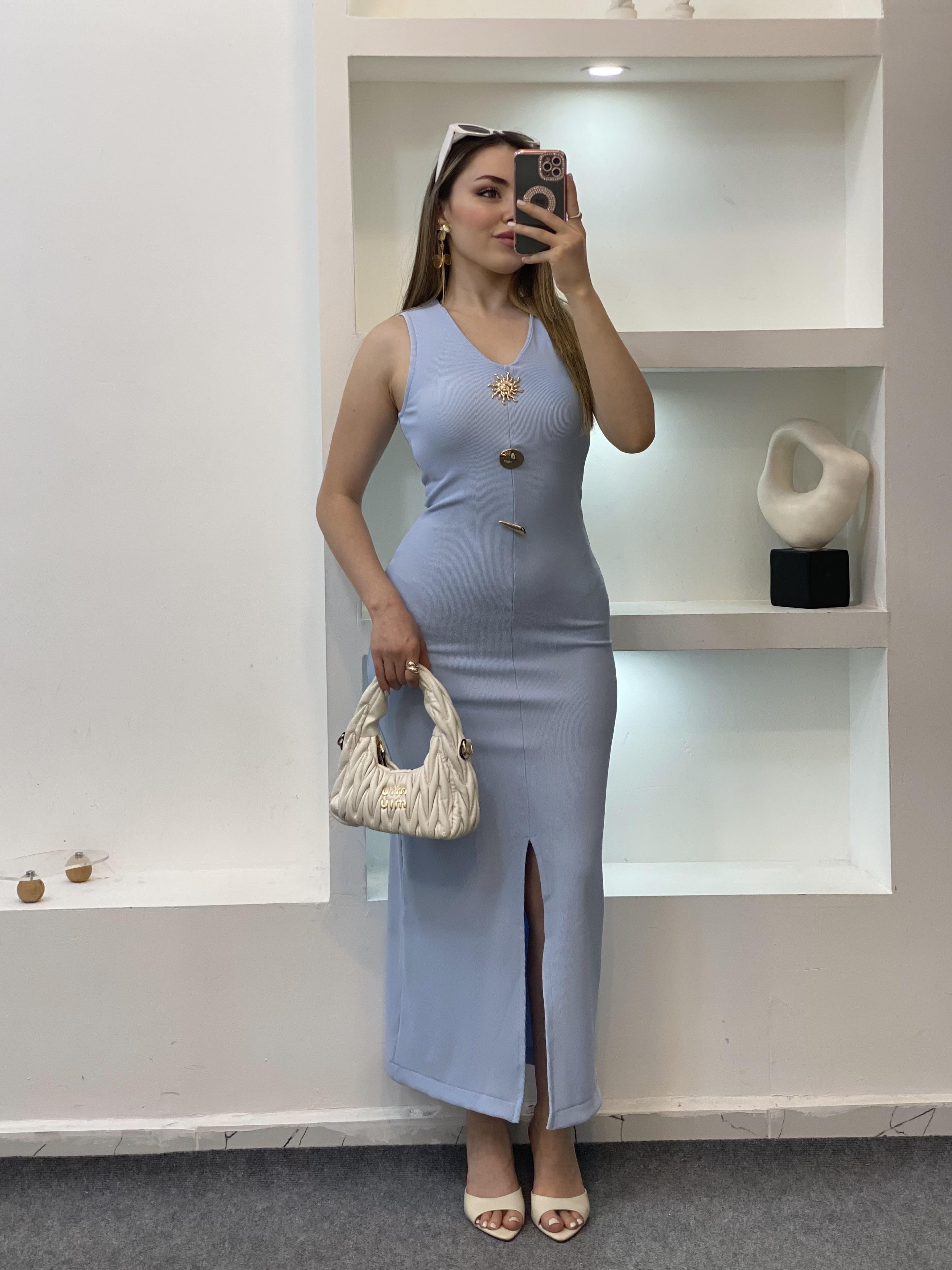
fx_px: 1943
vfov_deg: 36.2
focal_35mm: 53
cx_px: 476
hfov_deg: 27.5
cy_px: 645
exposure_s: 1/100
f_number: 2
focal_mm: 6
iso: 64
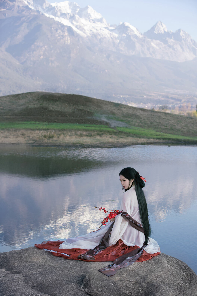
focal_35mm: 70
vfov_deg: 28.8
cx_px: 98
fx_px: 575
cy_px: 148
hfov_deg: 19.5
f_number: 5
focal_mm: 70
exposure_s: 1/640
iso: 500
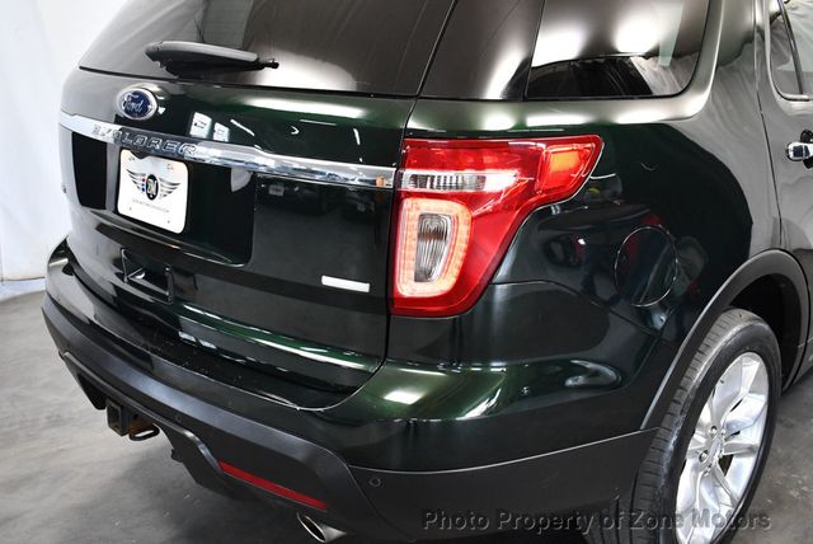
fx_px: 814
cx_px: 406
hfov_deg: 53.1
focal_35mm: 36
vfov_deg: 36.9
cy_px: 272
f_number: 3.5
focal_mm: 18
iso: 1600
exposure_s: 1/125
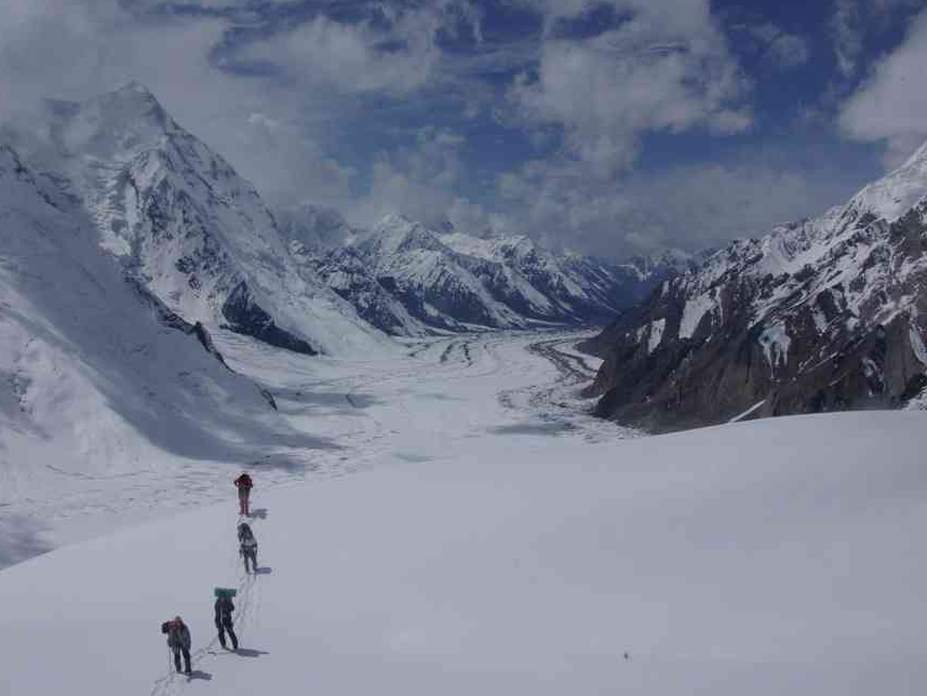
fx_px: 991
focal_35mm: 37
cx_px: 397
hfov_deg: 50.0
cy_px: 339
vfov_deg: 38.7
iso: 100
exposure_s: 1/180
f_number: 22
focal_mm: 21.8
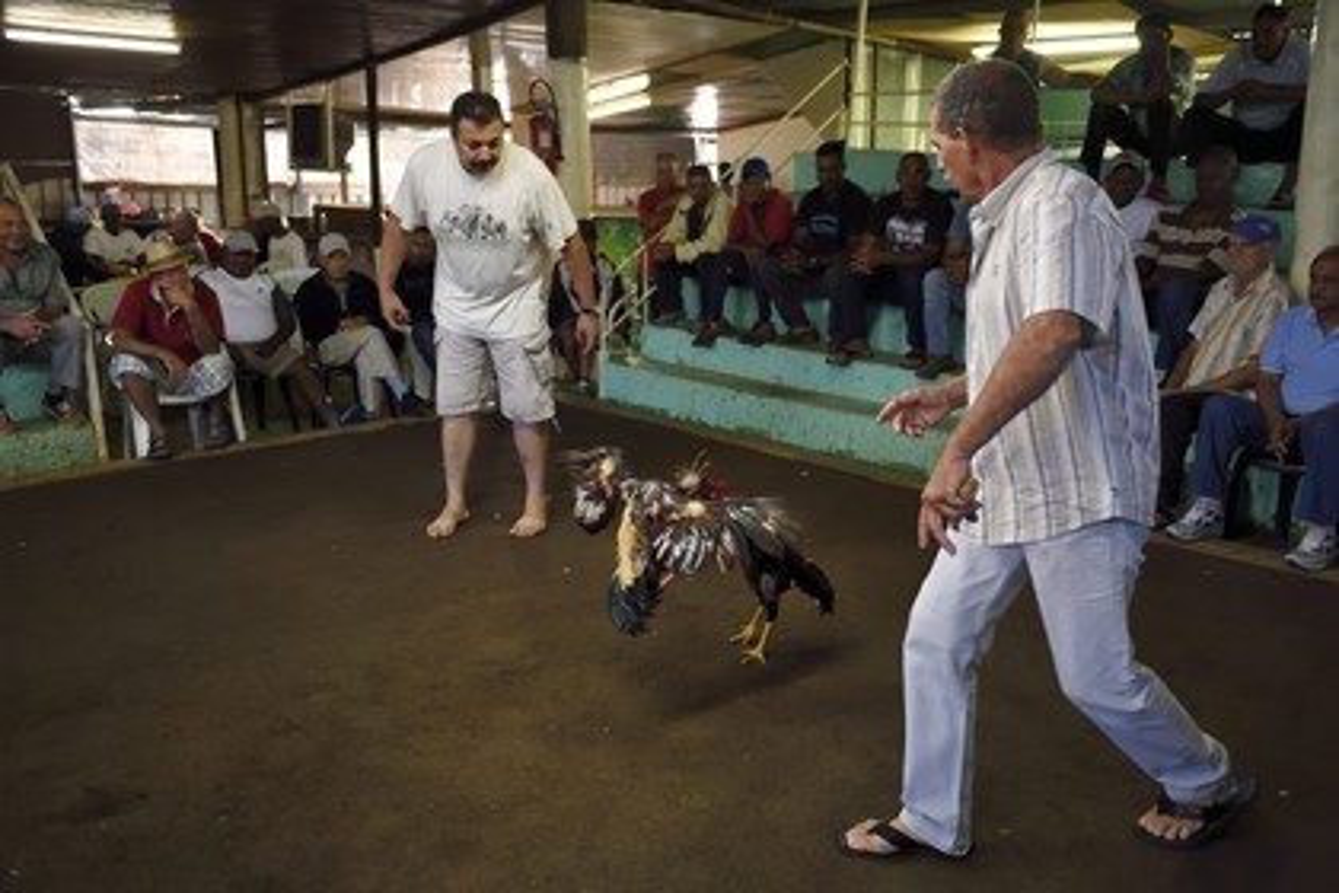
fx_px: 1153
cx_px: 670
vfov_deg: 42.3
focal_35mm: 31
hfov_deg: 60.3
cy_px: 446
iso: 3200
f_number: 2.8
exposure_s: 1/250
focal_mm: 31
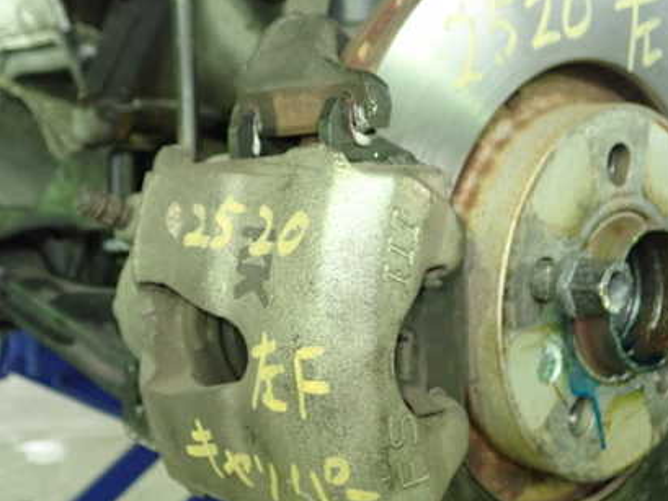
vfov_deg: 32.7
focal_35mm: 44
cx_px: 279
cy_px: 323
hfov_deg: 42.8
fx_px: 849
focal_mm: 5.5
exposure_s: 1/60
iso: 800
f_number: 2.3
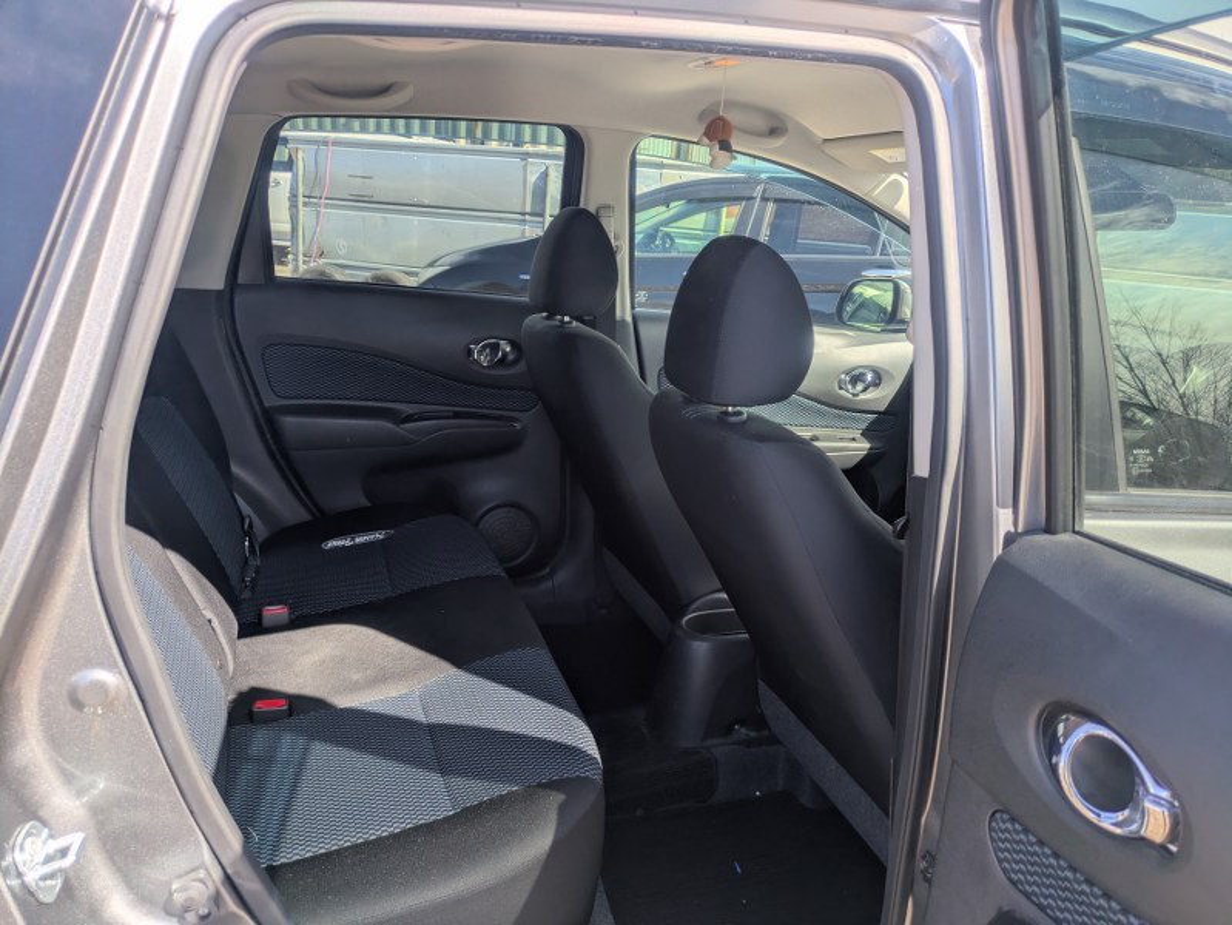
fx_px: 890
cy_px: 462
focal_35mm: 25
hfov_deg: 69.4
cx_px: 616
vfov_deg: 54.9
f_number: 1.89
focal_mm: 5.43
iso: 42
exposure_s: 1/781
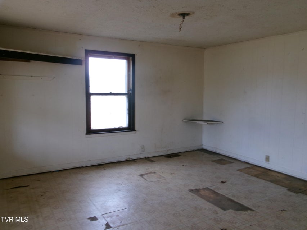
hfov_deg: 63.4
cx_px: 154
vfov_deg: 49.8
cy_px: 115
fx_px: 248
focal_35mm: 28
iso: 111
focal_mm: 5.1
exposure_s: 1/34
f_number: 3.9
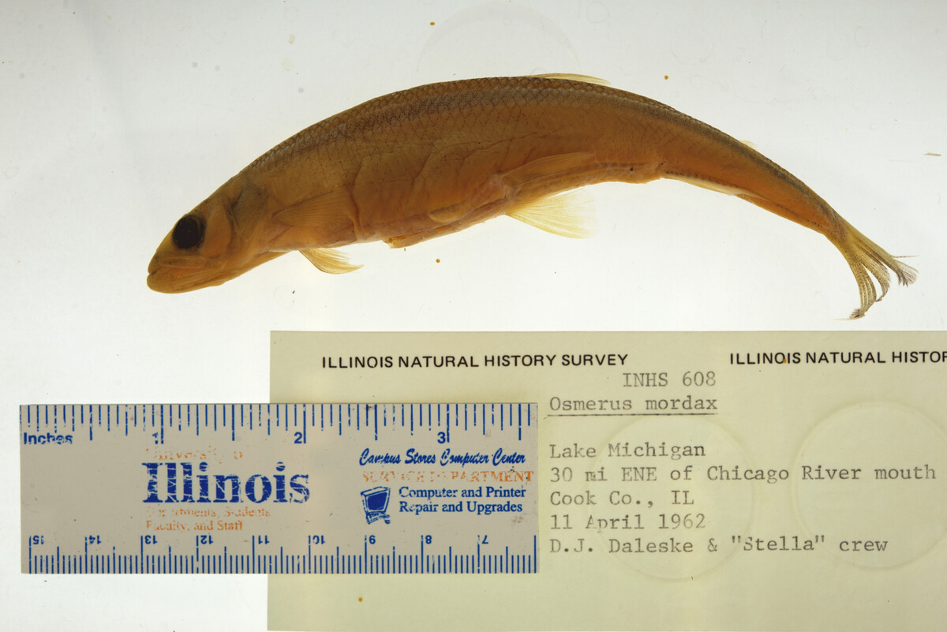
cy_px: 316
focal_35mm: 60
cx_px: 474
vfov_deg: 22.6
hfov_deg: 33.4
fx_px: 1579
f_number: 10
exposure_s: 1/200
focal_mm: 60
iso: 100
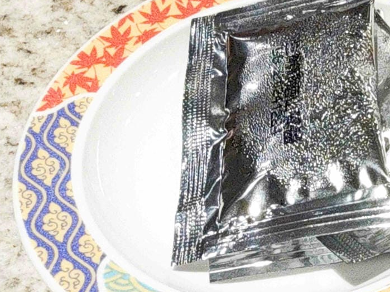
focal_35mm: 79
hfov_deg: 24.6
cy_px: 155
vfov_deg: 18.7
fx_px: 890
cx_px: 255
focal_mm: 2.03
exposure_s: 1/60
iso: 125
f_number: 1.8
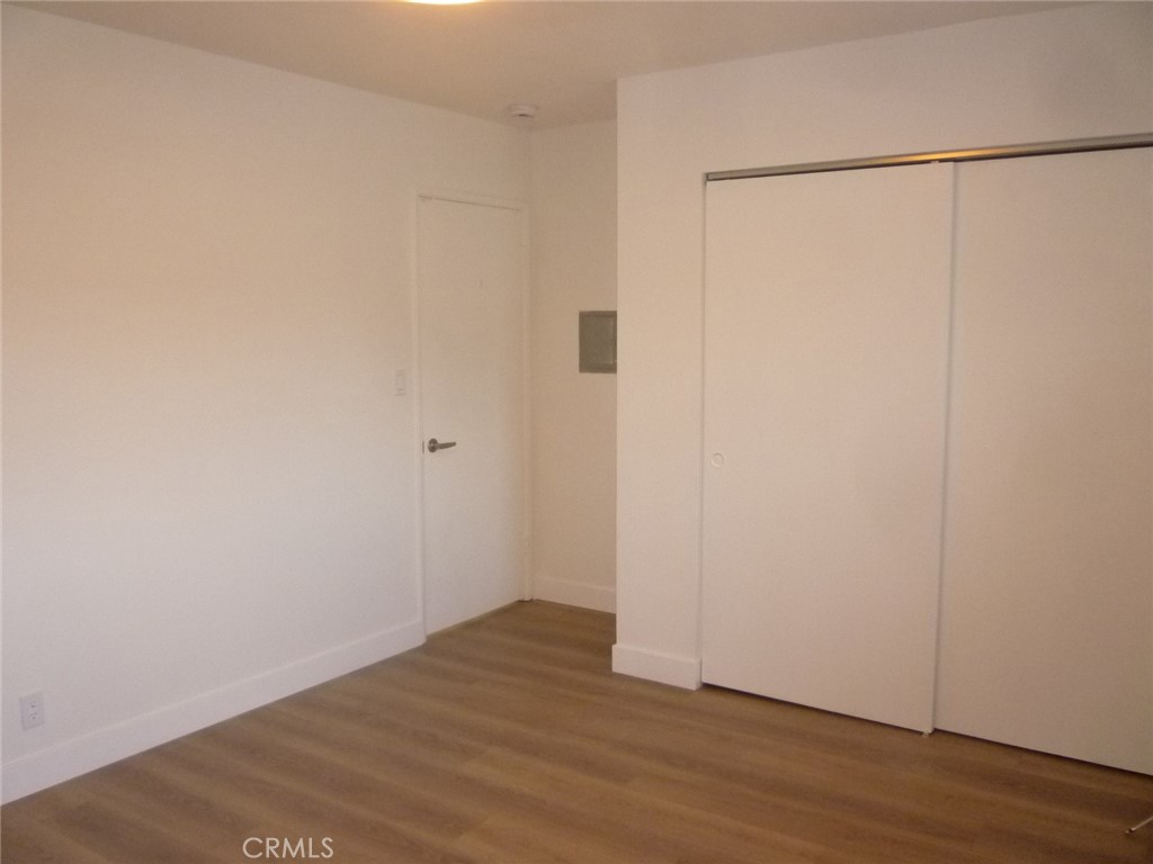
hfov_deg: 61.7
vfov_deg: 48.2
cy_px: 432
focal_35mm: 29
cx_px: 576
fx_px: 966
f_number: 3.3
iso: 400
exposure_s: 1/40
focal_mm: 5.2
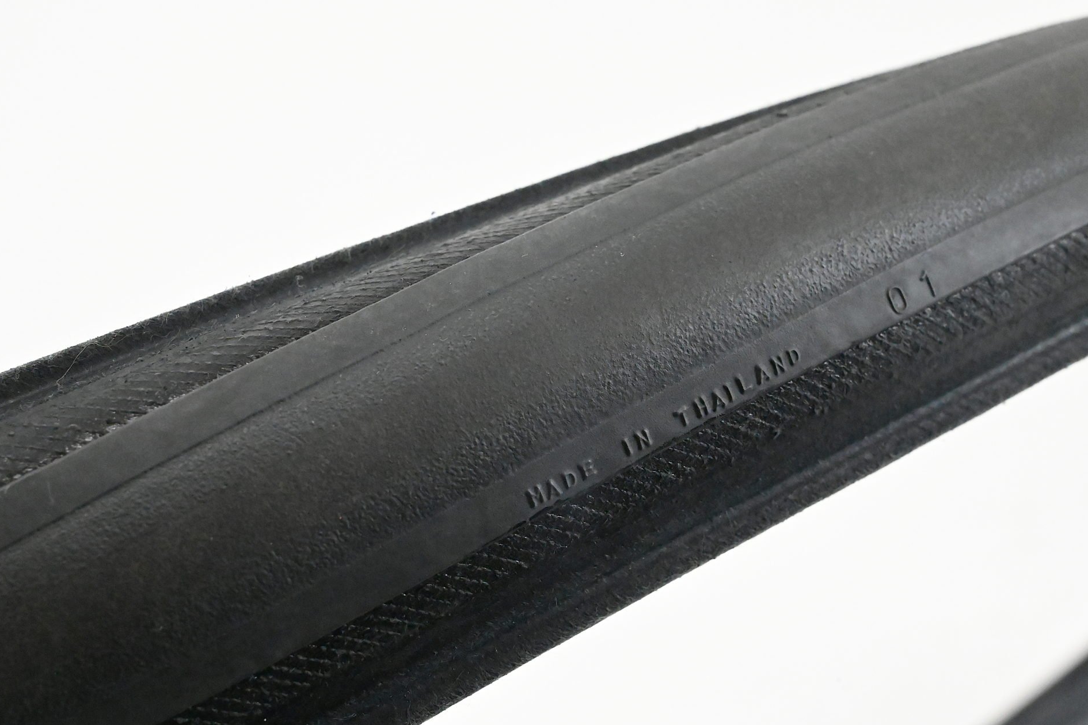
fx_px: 1995
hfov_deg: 30.5
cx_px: 549
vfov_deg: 20.6
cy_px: 363
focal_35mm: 66
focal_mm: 65
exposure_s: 1/500
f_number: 14
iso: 25600
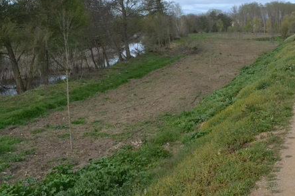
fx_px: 401
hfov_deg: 39.5
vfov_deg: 27.5
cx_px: 213
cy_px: 118
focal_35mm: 49
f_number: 18
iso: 3200
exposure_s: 1/1250
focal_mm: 18
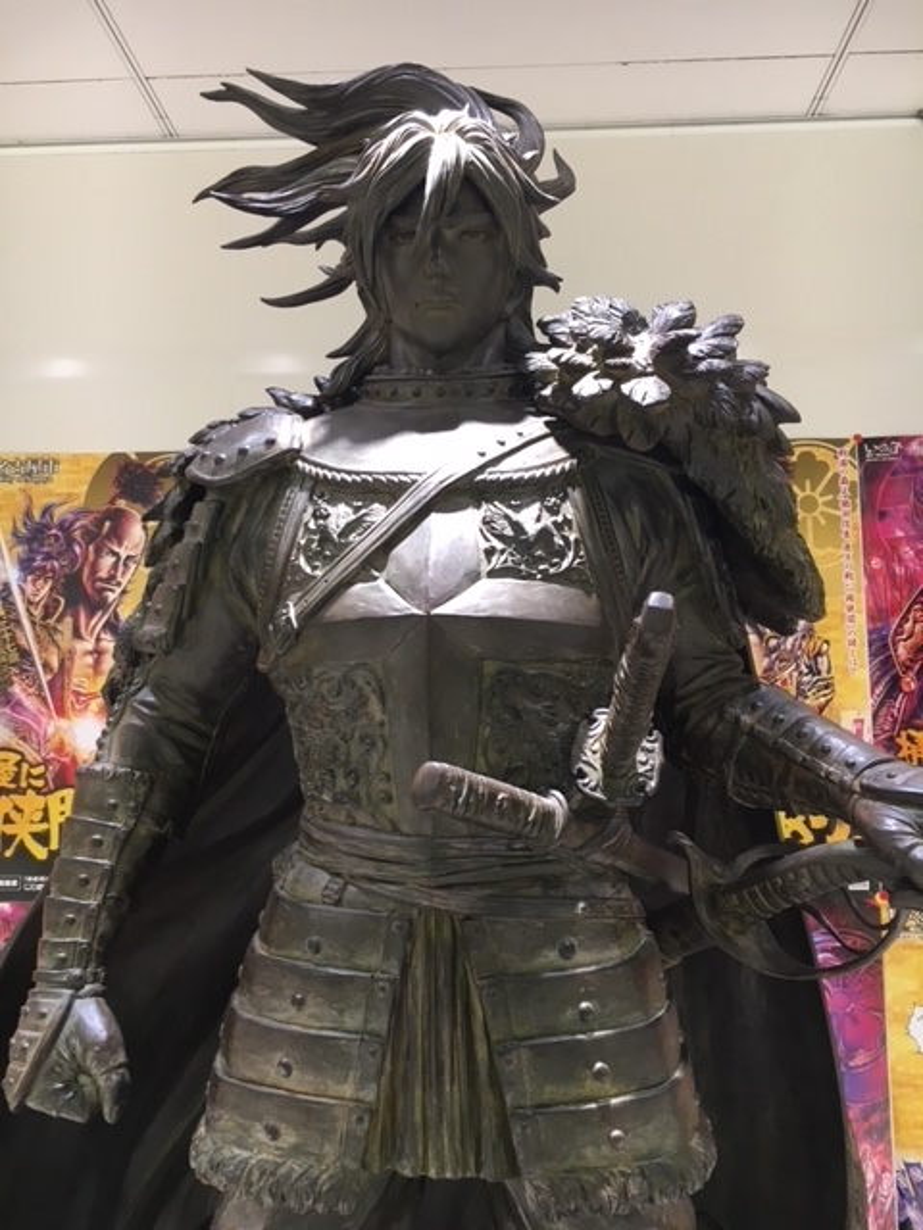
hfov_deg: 48.2
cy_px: 615
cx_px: 462
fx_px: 1031
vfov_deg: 61.7
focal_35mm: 29
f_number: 2.2
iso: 64
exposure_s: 1/30
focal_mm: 4.15
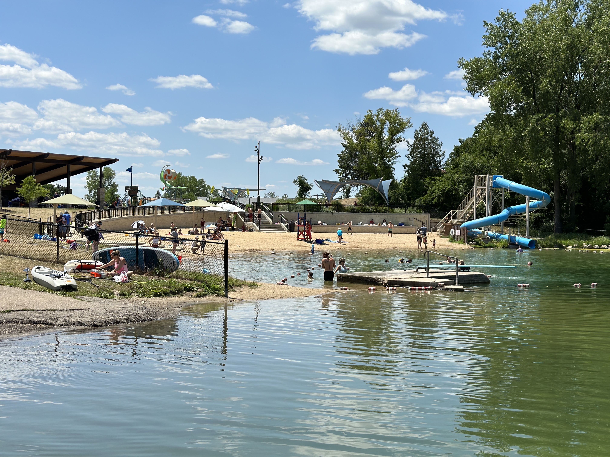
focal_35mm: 48
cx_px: 305
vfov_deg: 30.3
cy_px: 228
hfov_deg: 39.7
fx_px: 846
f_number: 1.78
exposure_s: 1/8929
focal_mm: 6.86
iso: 100
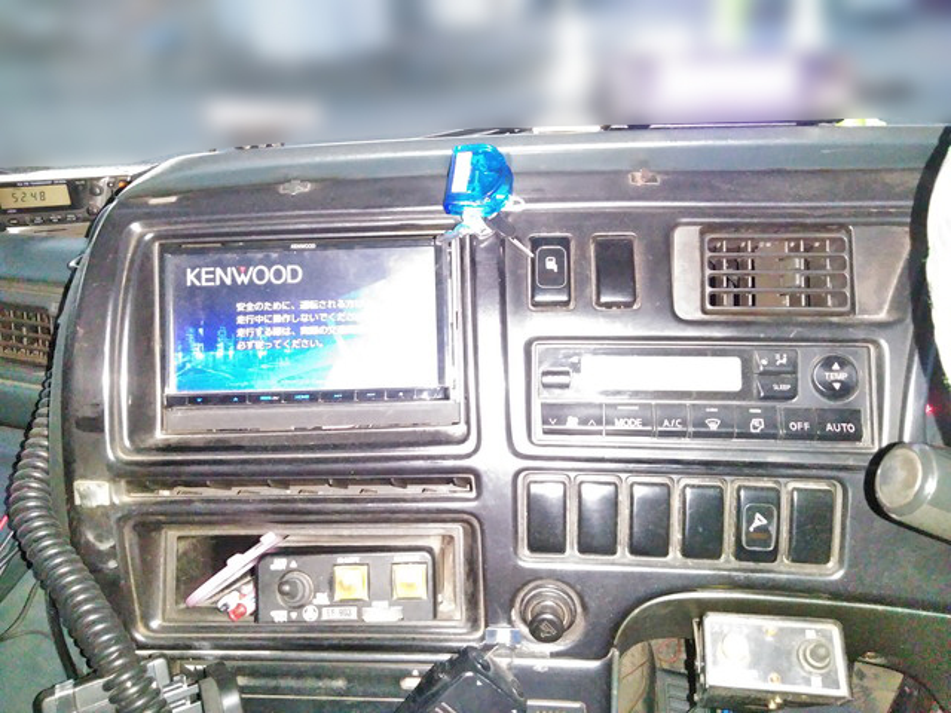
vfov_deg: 51.4
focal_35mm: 27
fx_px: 742
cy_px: 356
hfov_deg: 65.3
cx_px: 476
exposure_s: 1/17.1
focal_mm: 3.46
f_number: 2.2
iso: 601
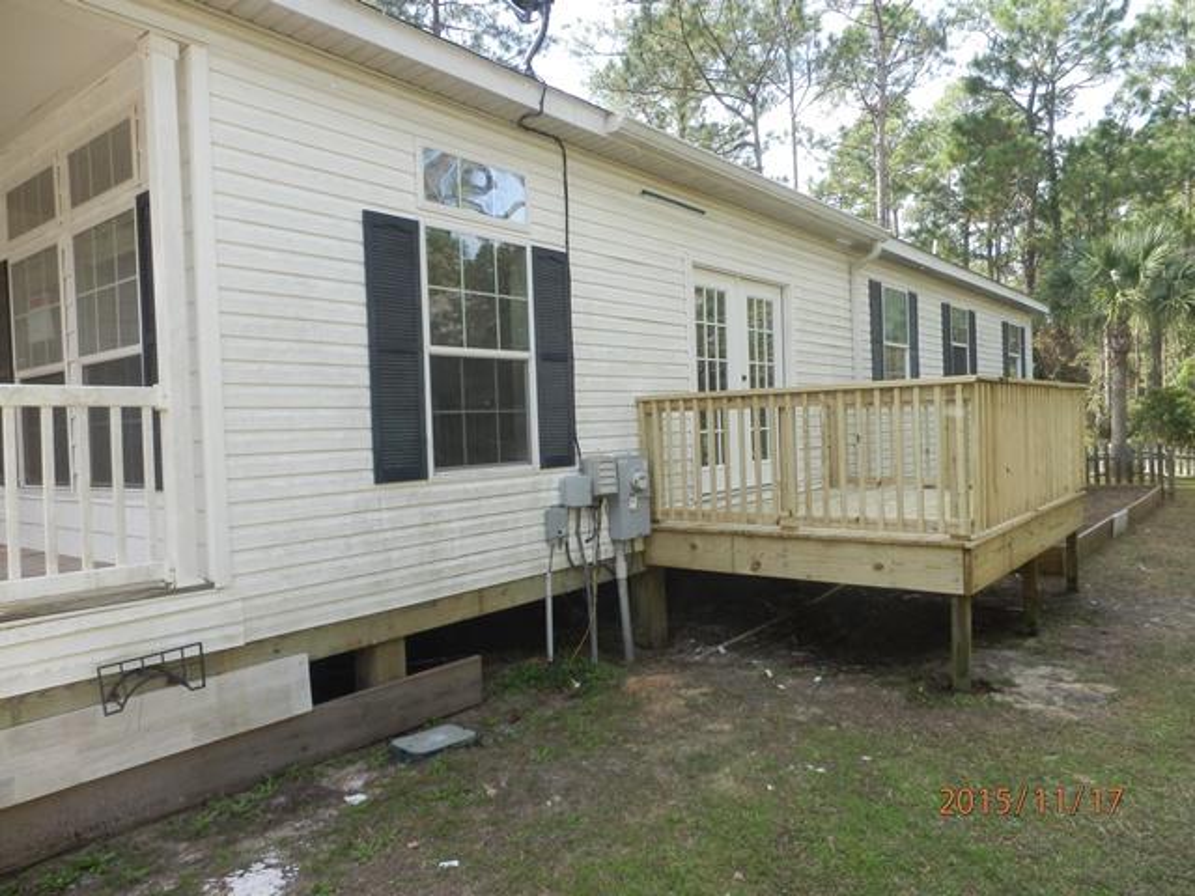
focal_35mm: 24
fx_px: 829
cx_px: 598
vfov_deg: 56.8
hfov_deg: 71.6
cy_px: 448
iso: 80
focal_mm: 4.2
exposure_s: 1/200
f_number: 3
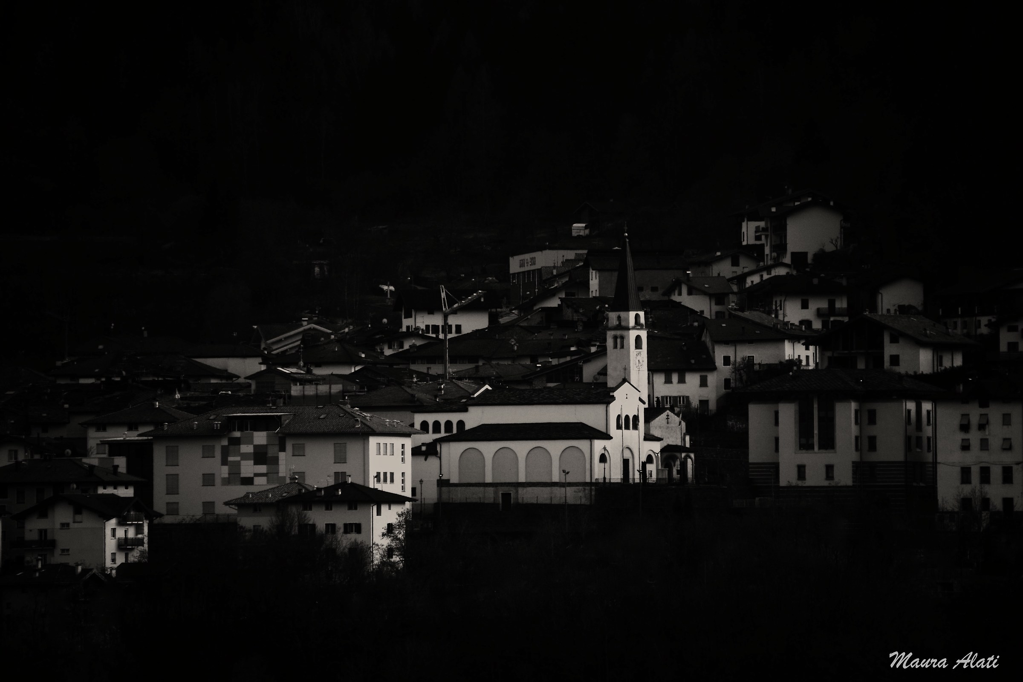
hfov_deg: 4.6
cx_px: 512
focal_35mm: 450
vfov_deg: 3.1
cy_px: 341
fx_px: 12786
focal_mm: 300
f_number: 6.3
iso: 250
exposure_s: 1/640
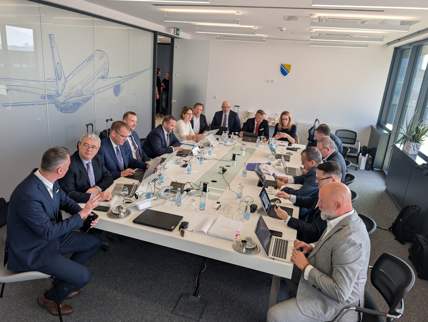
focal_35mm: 24
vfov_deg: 56.9
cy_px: 161
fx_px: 297
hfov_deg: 71.5
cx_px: 214
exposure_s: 1/37.6
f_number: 1.68
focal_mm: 6.9
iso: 19
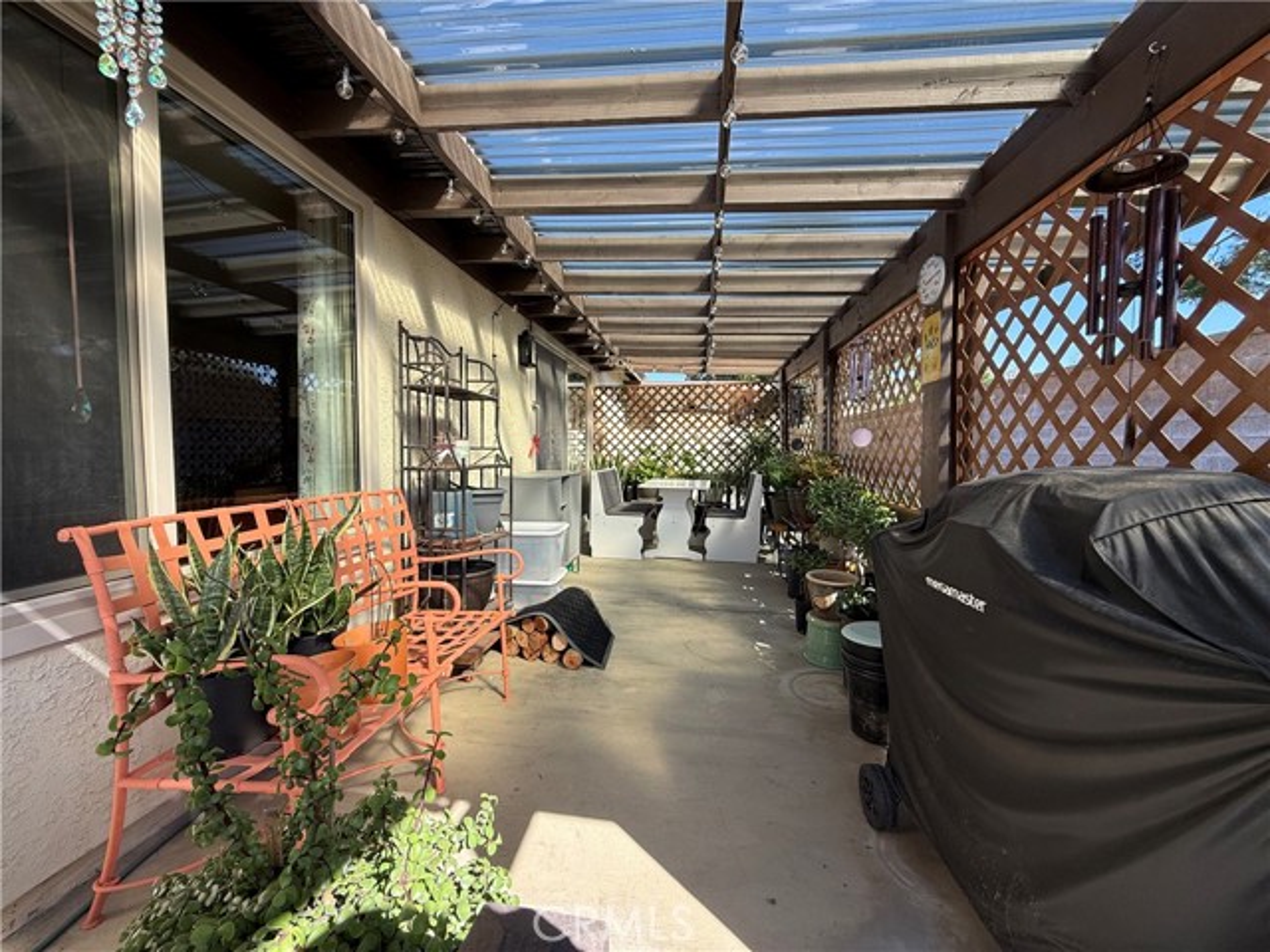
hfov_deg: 102.1
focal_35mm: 14
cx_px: 635
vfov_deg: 85.7
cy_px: 476
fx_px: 514
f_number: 2.2
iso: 50
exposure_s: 1/439
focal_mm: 2.22
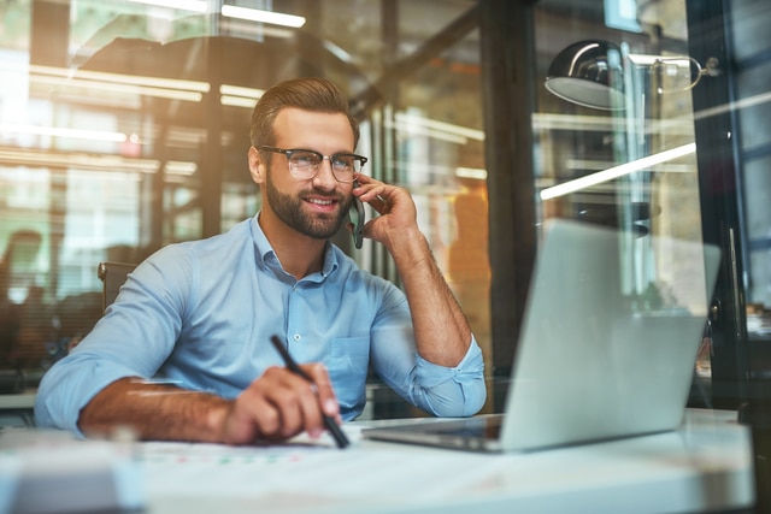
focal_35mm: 35
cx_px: 386
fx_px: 750
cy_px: 257
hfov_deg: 54.4
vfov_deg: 37.9
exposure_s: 1/160
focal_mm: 35
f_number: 1.8
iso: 320
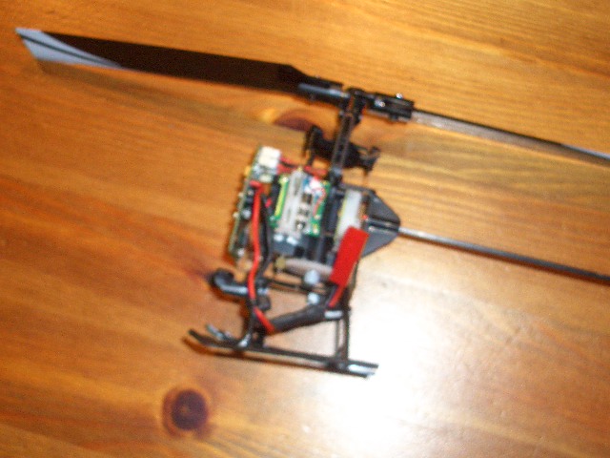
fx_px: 1850
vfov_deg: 14.1
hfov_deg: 18.7
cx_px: 305
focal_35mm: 105
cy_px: 229
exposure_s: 1/60
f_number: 4.8
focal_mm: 17.4
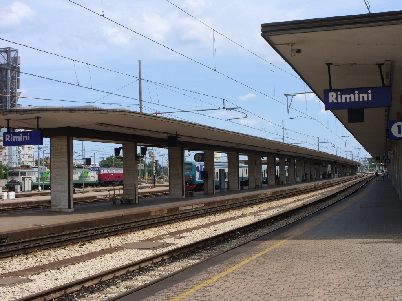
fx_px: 801
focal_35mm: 69
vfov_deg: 21.3
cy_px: 150
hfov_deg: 28.2
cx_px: 201
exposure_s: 1/402
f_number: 5.5
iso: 50
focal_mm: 11.4
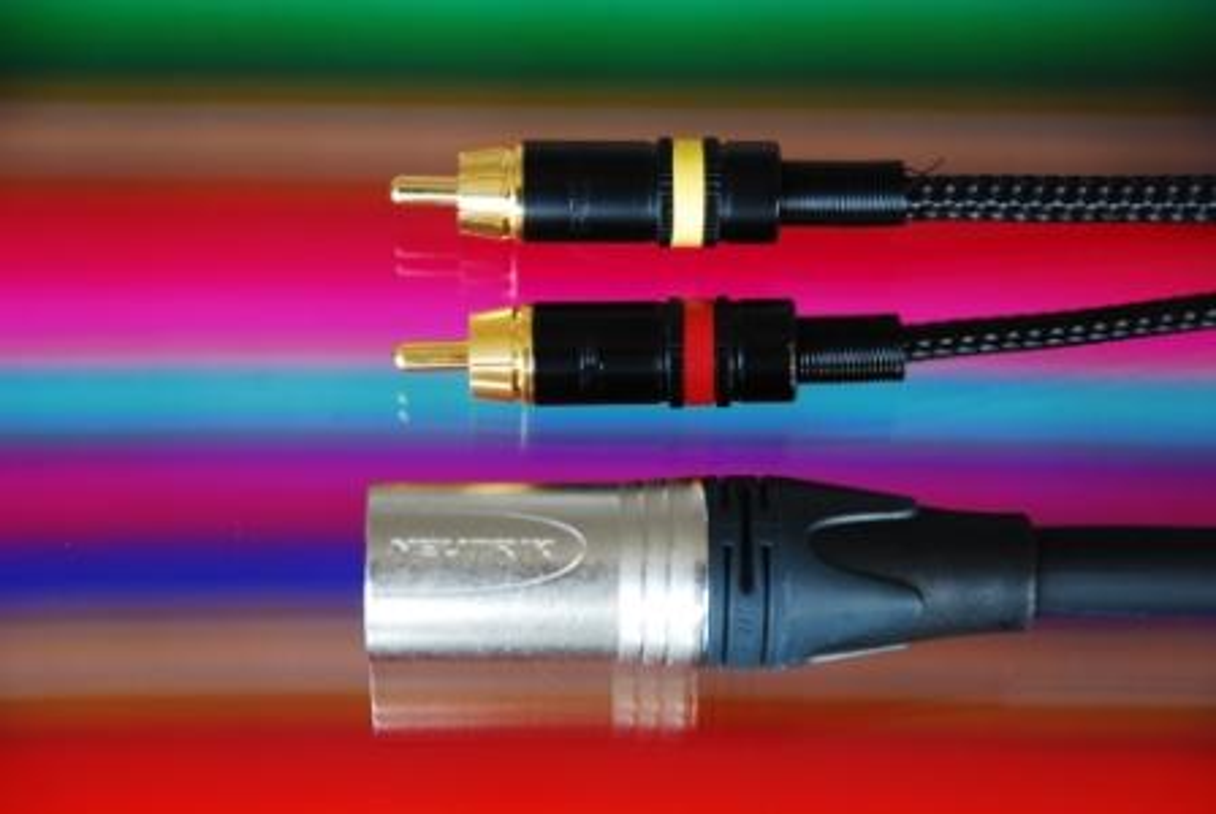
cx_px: 608
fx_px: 5073
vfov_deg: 9.2
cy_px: 407
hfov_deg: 13.7
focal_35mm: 150
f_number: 5.6
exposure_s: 1/20
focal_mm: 100
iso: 500
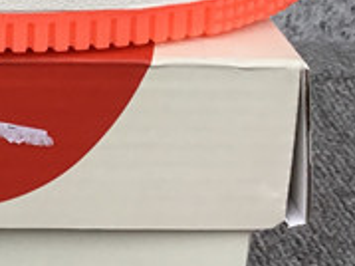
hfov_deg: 11.8
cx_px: -250
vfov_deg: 9.3
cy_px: -106
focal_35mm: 156
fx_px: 1599
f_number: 2.4
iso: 25
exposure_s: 1/128
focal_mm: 3.3
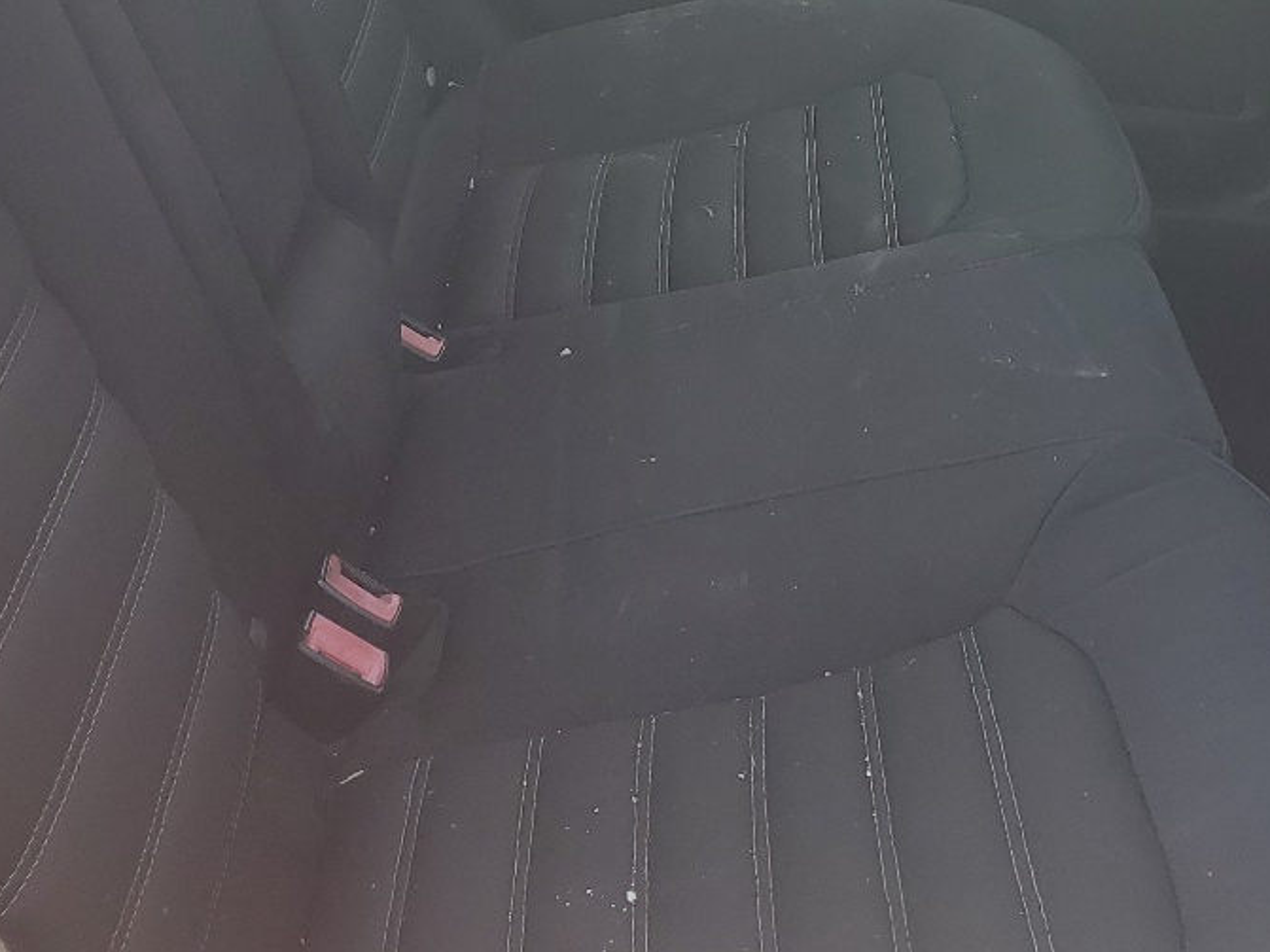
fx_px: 2274
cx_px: 918
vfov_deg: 22.9
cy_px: 45
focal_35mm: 62
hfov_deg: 30.8
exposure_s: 1/294
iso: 50
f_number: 1.5
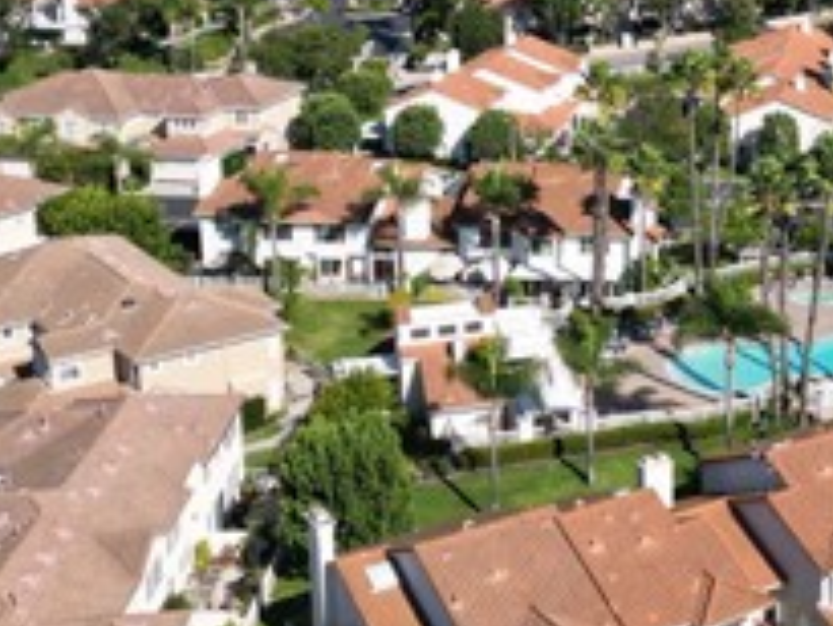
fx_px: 1806
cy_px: 49
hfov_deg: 24.7
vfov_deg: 19.3
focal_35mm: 75
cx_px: 841
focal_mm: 6.72
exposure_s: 1/4000
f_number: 1.7
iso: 150
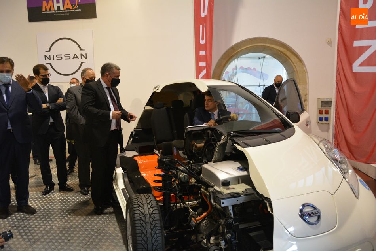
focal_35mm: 27
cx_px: 188
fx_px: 282
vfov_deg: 48.0
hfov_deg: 67.3
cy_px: 126
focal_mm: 18
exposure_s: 1/125
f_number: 3.5
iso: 3200
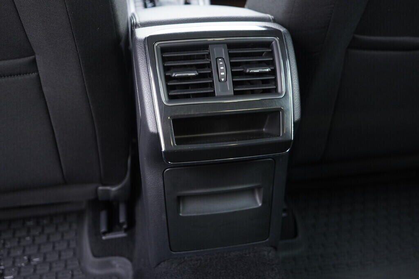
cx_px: 210
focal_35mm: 36
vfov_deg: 36.9
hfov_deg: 53.1
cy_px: 140
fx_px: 419
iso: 800
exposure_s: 1/40
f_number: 2.8
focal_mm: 24
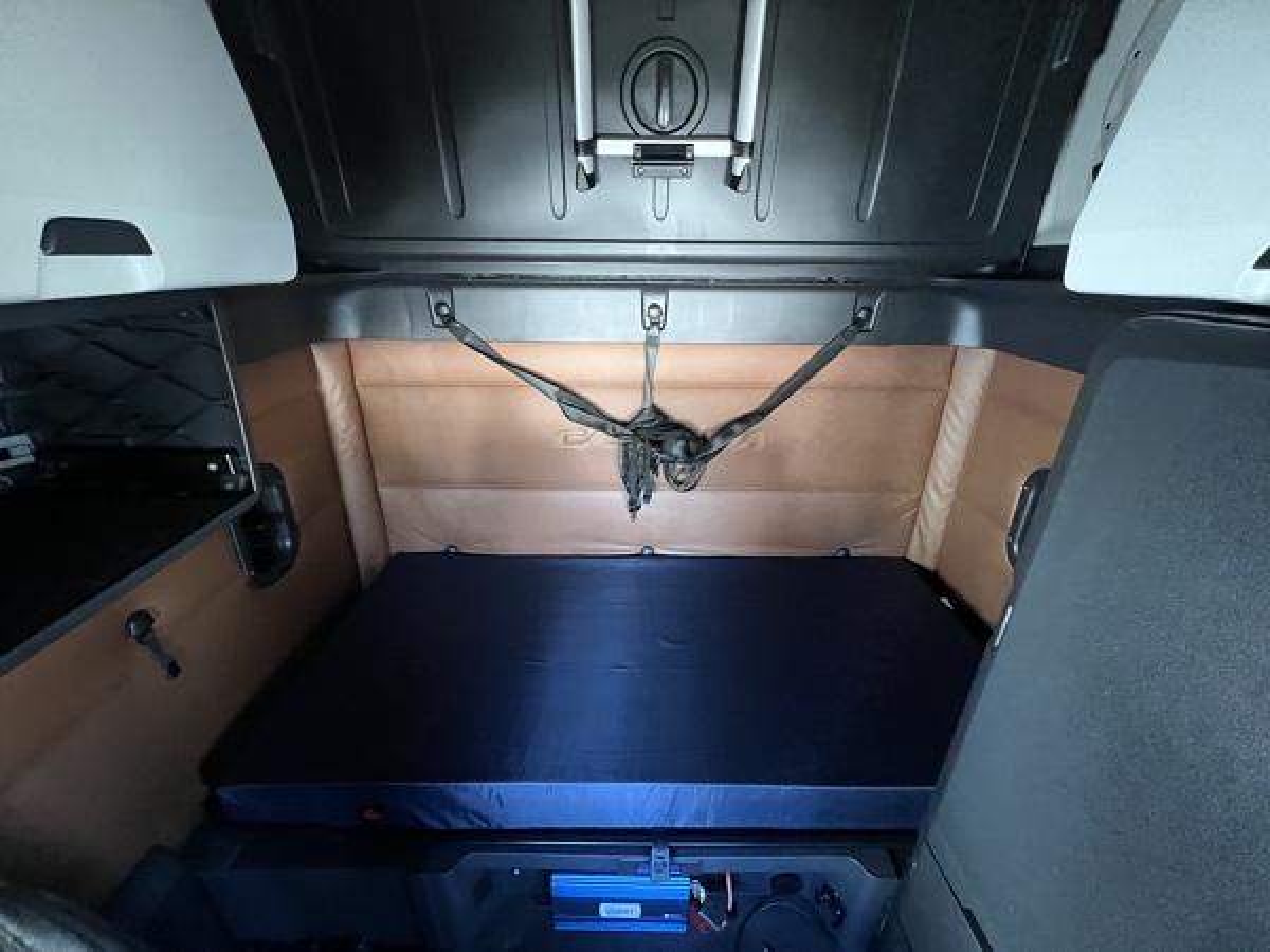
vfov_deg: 89.9
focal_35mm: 13
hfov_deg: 106.2
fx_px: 477
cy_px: 476
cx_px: 635
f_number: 1.8
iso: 1000
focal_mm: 1.57
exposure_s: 1/42
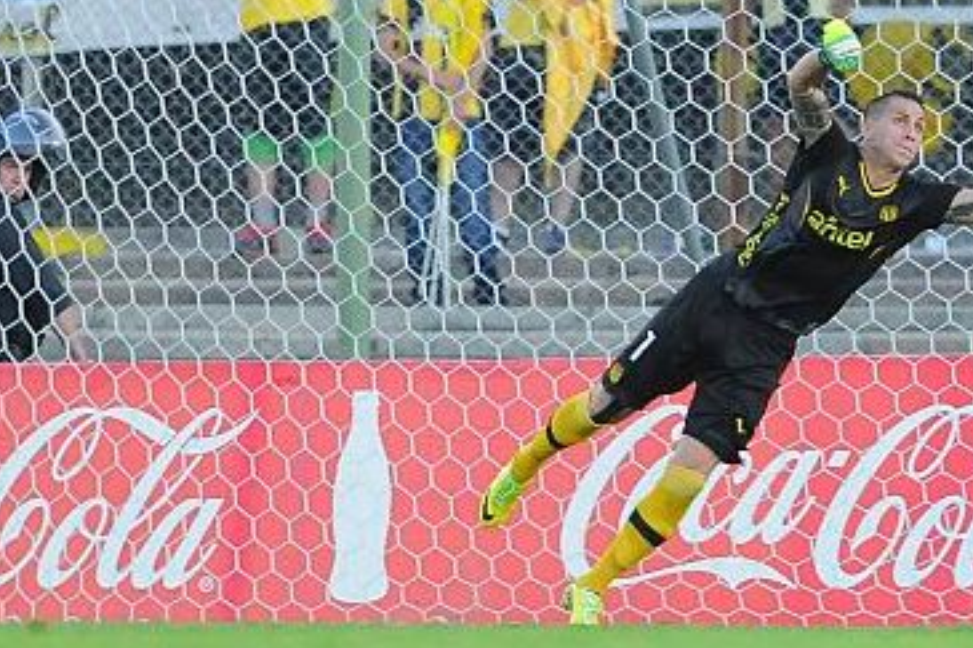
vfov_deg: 1.3
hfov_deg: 1.9
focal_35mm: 1085
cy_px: -37
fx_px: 29310
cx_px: 980
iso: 1250
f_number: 4
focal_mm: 300
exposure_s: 1/800
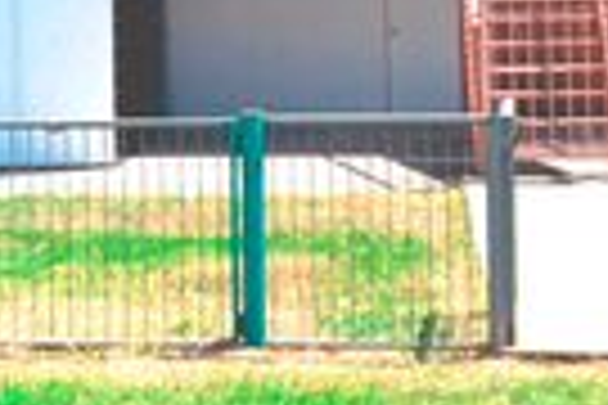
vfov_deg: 10.8
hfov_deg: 16.2
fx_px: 2111
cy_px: -65
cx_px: 81
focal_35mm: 125
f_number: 8
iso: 100
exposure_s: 1/250
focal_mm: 24
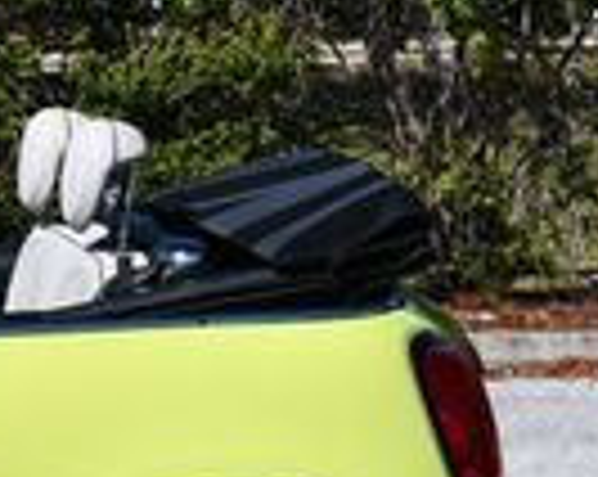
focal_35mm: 253
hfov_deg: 7.3
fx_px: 4471
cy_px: 238
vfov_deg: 6.1
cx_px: -638
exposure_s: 1/320
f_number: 9
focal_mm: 28
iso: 100
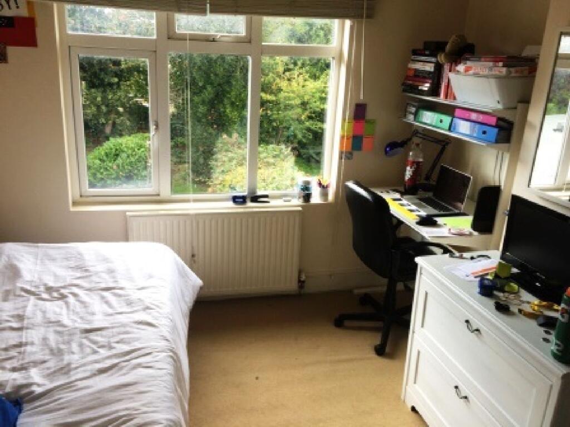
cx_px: 285
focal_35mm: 29
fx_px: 478
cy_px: 214
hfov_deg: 61.7
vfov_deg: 48.2
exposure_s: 1/60
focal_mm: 4.15
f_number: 2.2
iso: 40
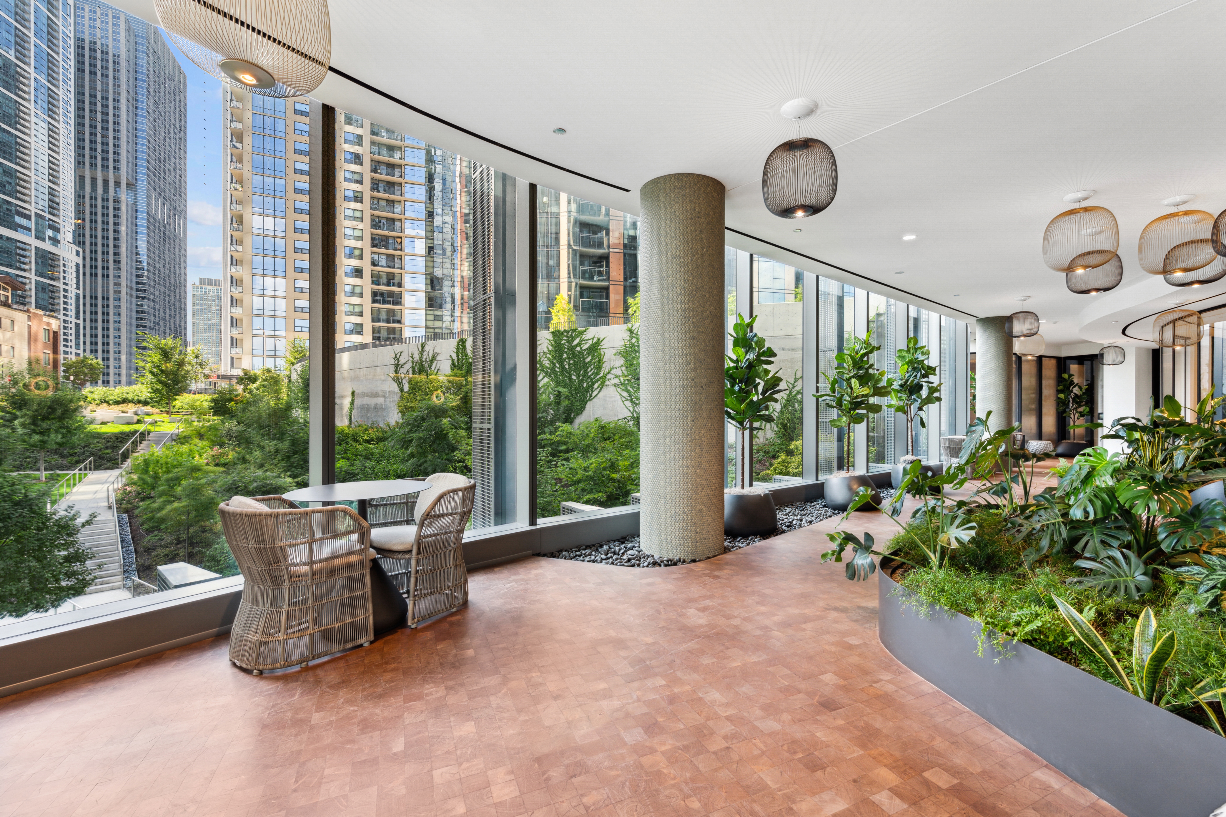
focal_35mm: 15
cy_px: 416
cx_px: 656
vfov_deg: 77.3
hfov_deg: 100.2
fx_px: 511
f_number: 8
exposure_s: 1/60
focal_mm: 14
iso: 400
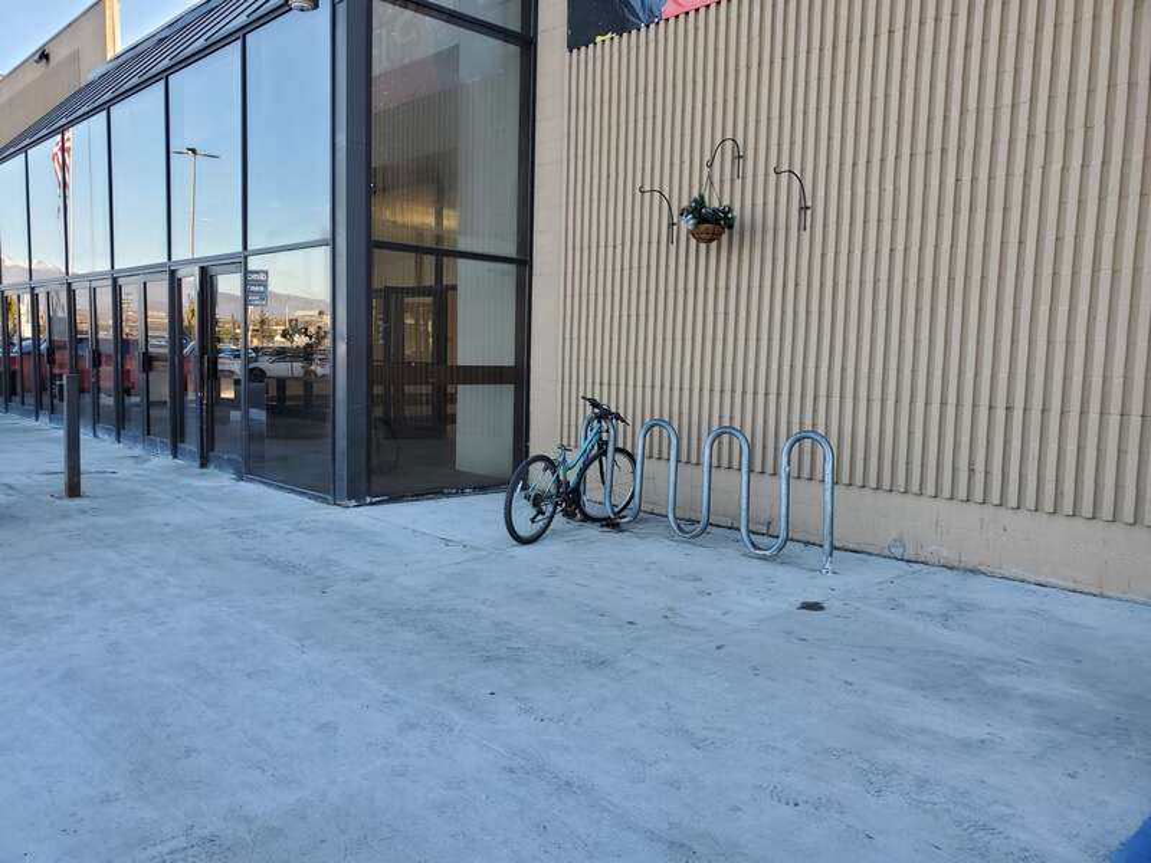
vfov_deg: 53.1
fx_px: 865
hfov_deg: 67.3
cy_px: 432
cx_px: 576
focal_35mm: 26
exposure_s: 1/160
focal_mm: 4.3
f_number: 2.4
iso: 50
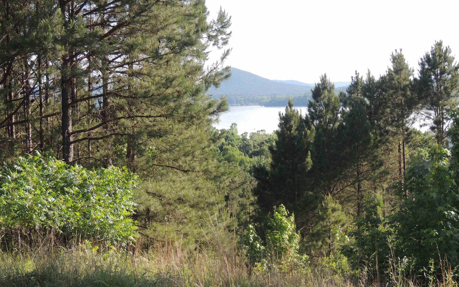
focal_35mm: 91
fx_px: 1138
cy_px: 153
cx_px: 231
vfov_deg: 14.4
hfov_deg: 22.8
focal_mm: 15.1
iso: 100
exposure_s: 1/250
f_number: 4
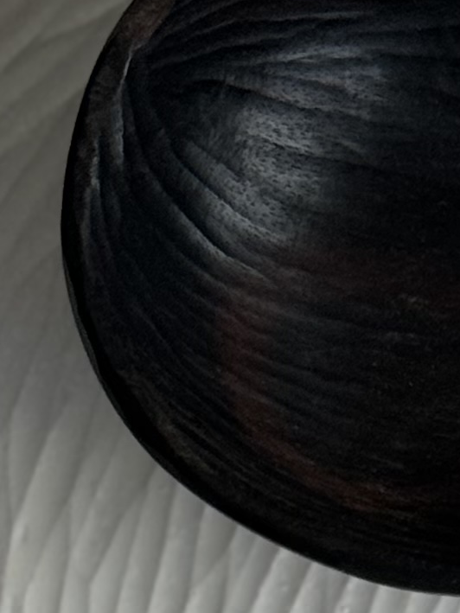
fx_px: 4836
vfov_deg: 7.1
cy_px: 1021
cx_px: 712
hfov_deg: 5.4
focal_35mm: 273
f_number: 1.78
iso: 80
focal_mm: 6.76
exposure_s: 1/60
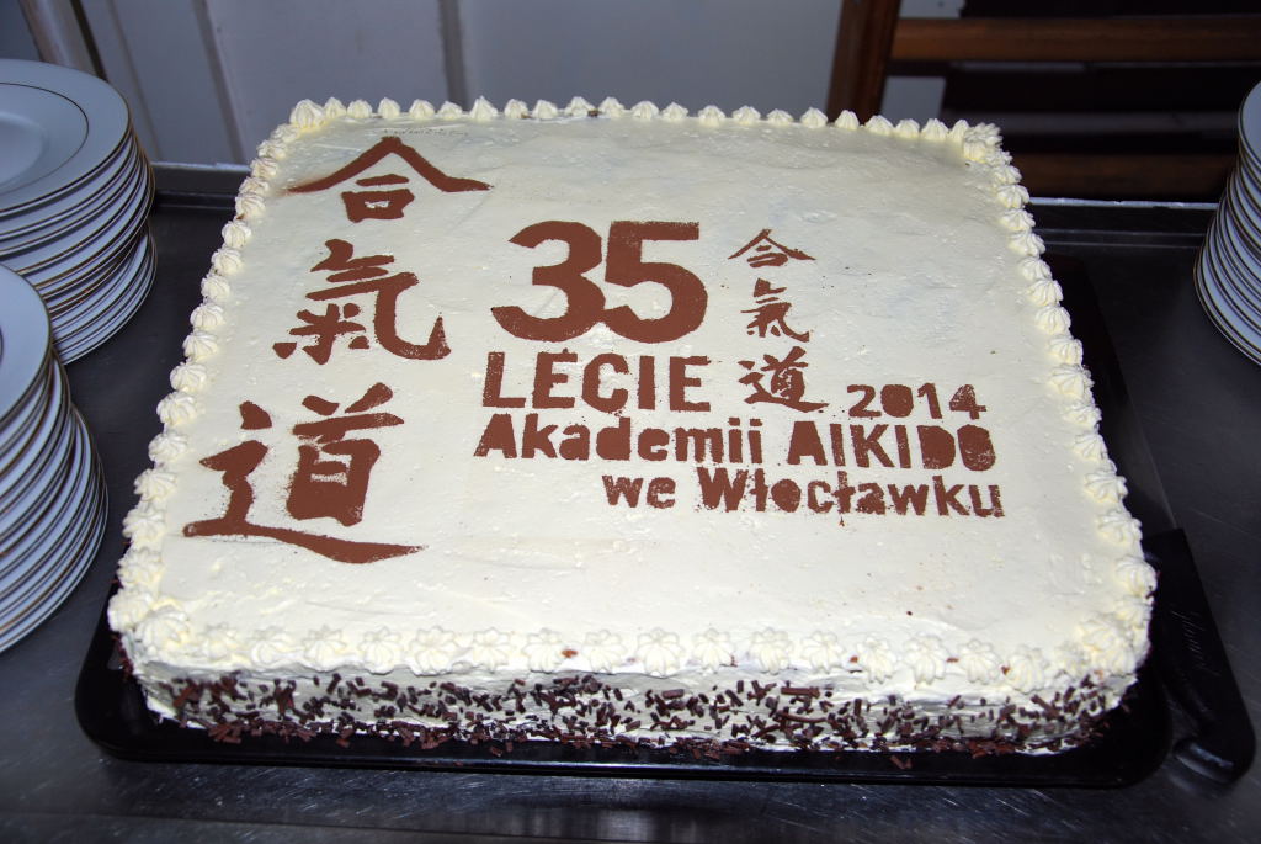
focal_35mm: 38
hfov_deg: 51.2
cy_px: 422
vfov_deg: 35.6
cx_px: 630
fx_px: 1315
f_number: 4
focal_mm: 25
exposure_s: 1/60
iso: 200
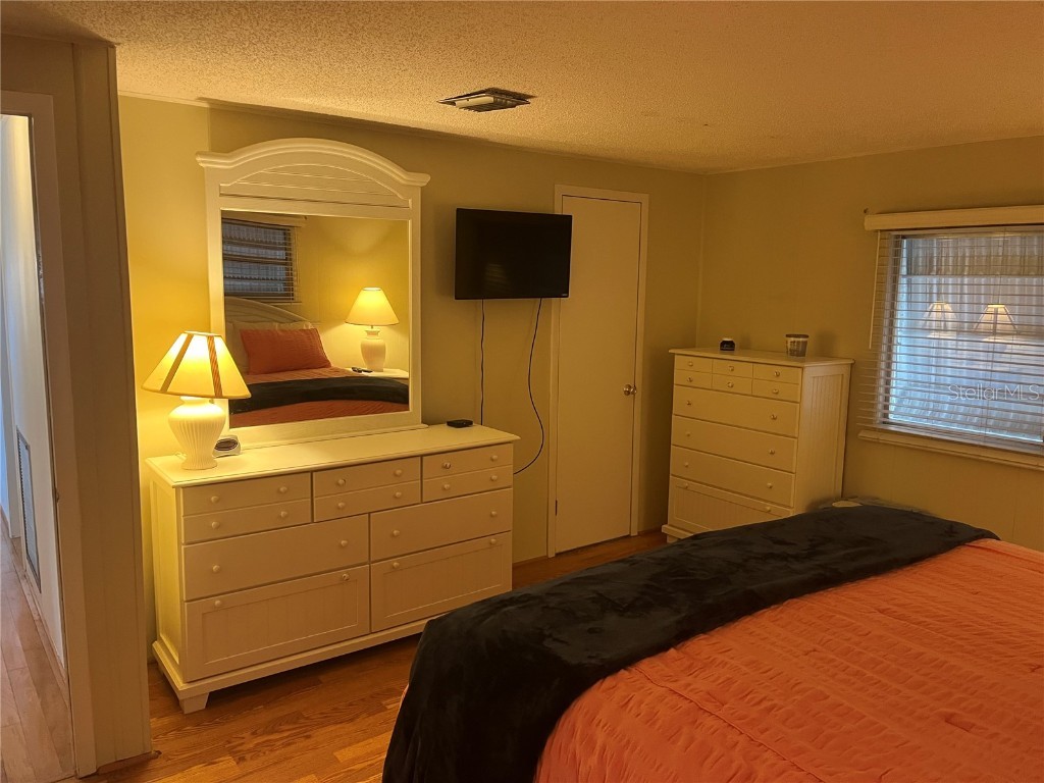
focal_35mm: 26
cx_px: 522
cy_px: 392
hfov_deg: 67.3
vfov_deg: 53.1
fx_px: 784
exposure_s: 1/60
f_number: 1.6
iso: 400
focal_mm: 5.1
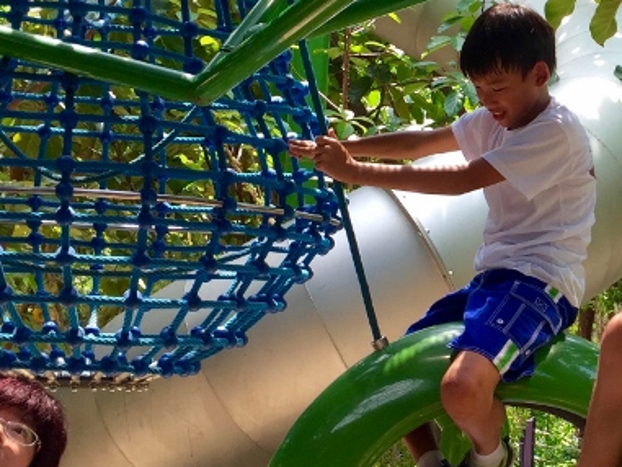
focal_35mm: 78
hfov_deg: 23.7
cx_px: 648
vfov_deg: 18.9
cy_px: 255
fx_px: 1402
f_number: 2.2
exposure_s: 1/186
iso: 32
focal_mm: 4.15
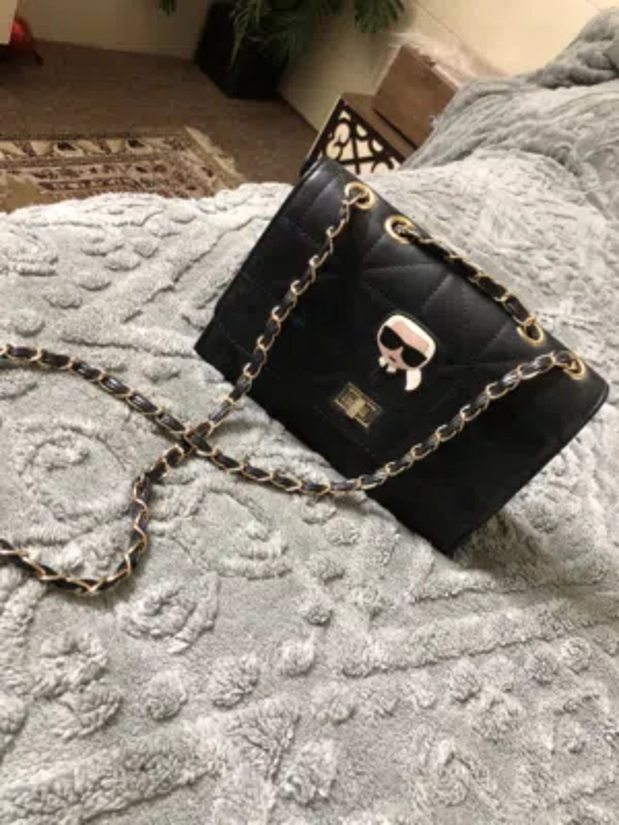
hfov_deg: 49.7
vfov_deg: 63.4
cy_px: 412
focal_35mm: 28
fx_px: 668
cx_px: 310
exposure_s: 1/17
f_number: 1.8
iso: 100
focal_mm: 3.99
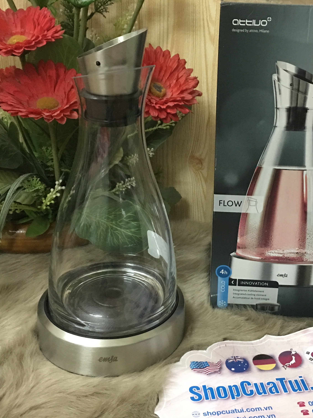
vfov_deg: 47.9
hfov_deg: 36.4
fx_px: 470
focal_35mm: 39
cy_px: 208
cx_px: 211
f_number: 2.2
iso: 160
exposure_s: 1/8
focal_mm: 4.15
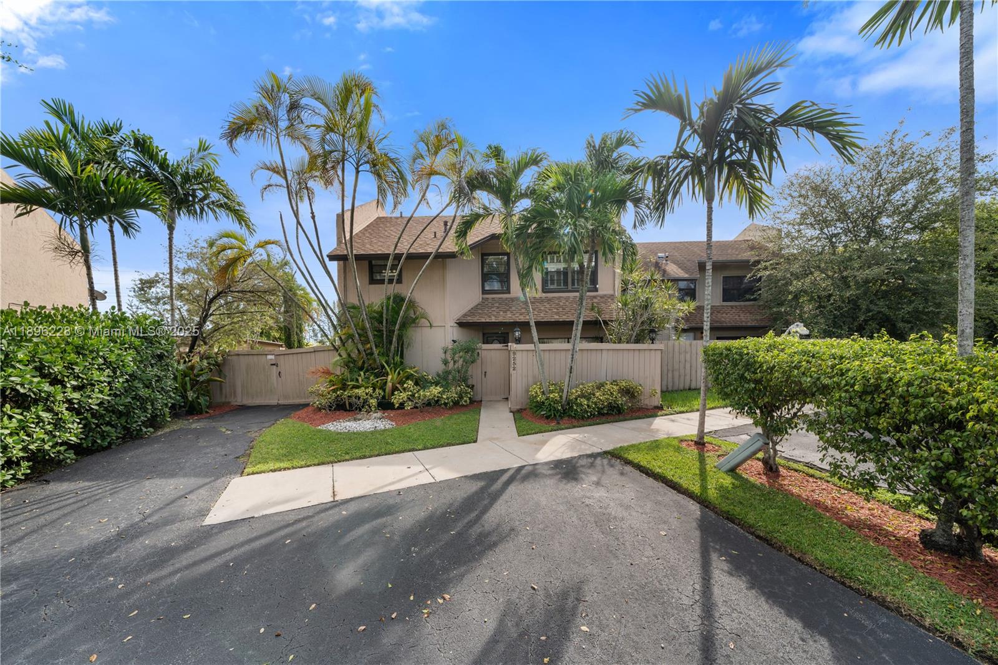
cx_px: 499
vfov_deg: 90.0
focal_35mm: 12
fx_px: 333
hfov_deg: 112.6
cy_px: 332
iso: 100
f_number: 9
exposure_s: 1/20
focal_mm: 12
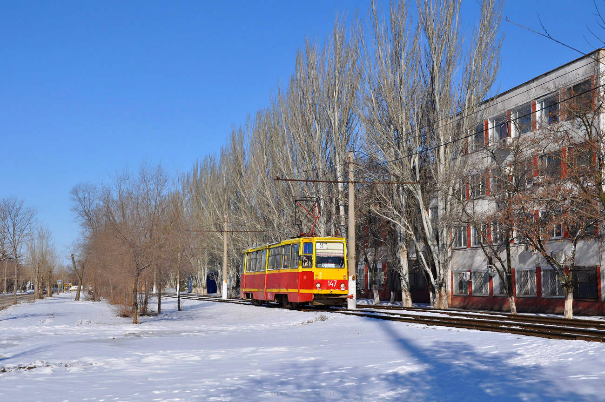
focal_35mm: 48
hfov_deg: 41.2
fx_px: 806
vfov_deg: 28.0
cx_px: 302
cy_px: 201
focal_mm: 32
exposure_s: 1/640
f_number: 9
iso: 200
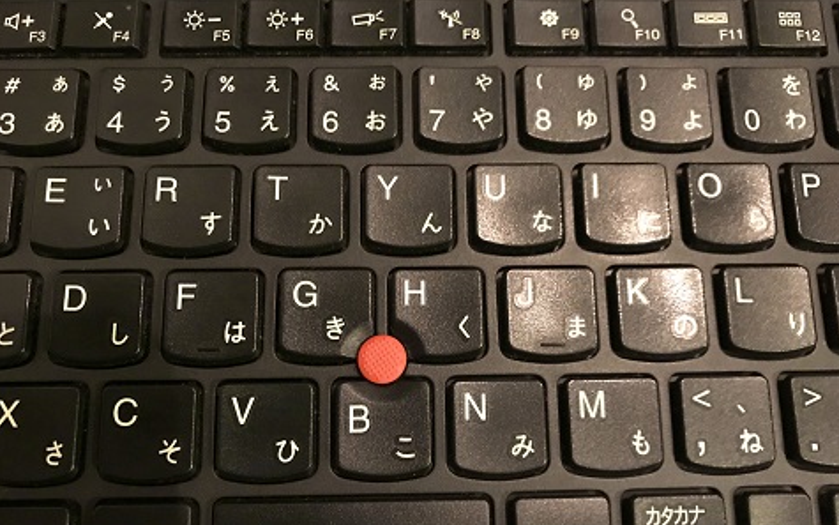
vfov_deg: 41.7
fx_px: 686
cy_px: 301
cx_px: 420
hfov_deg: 62.9
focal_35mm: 30
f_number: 1.8
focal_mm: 3.99
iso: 100
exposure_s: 1/4
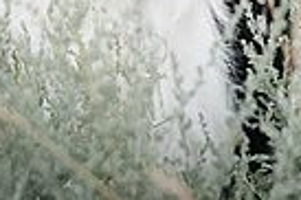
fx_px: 2196
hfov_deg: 7.8
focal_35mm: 263
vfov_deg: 5.1
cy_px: -147
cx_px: 127
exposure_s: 1/2000
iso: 320
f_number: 2.8
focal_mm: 50
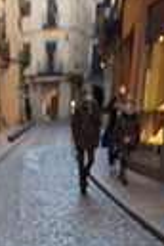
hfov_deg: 20.6
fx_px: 444
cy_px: 446
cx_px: 25
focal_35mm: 65
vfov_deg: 20.9
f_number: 4.5
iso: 400
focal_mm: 11
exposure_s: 1/160
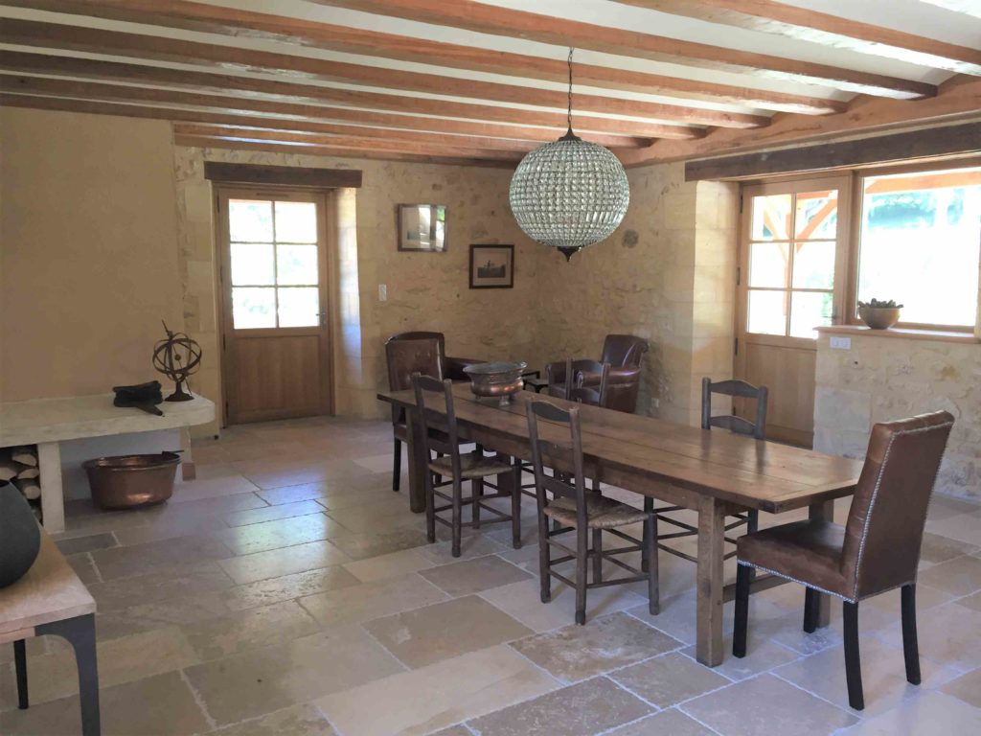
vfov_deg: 48.2
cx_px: 490
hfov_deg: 61.7
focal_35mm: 29
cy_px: 368
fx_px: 822
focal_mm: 4.15
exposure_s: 1/33
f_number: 2.2
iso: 100
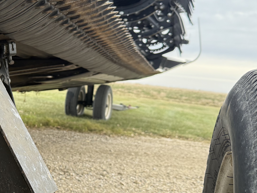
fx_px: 468
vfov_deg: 23.2
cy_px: 67
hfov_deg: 28.6
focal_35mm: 63
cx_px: -8
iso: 100
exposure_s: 1/377
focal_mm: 6.76
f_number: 1.78
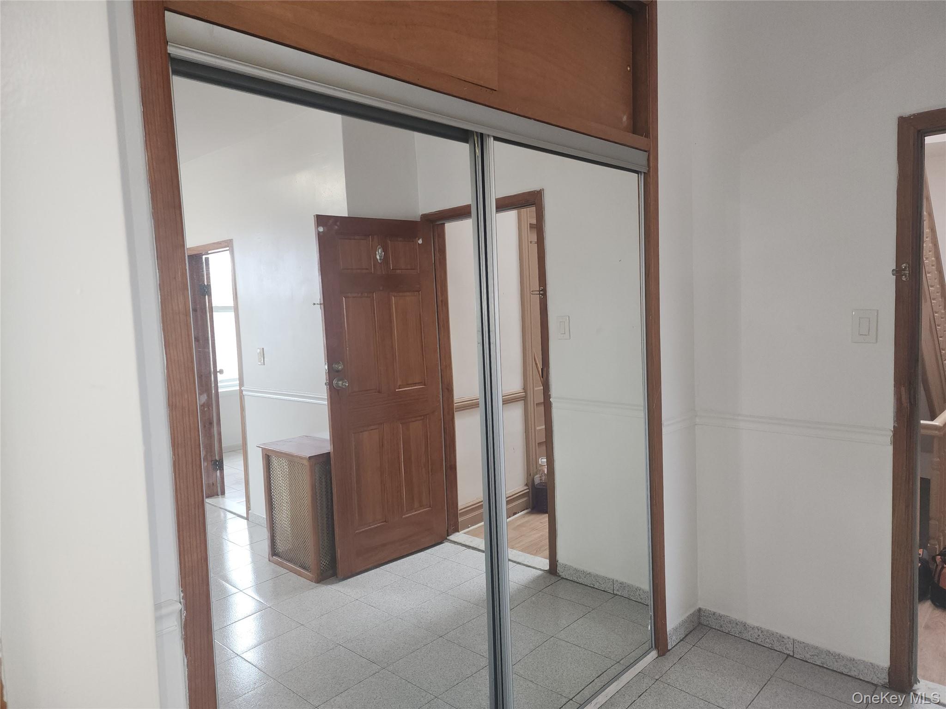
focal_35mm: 23
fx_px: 629
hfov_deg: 73.9
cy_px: 354
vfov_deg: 58.9
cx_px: 473
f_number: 1.8
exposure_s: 1/60
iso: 125
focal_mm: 6.4
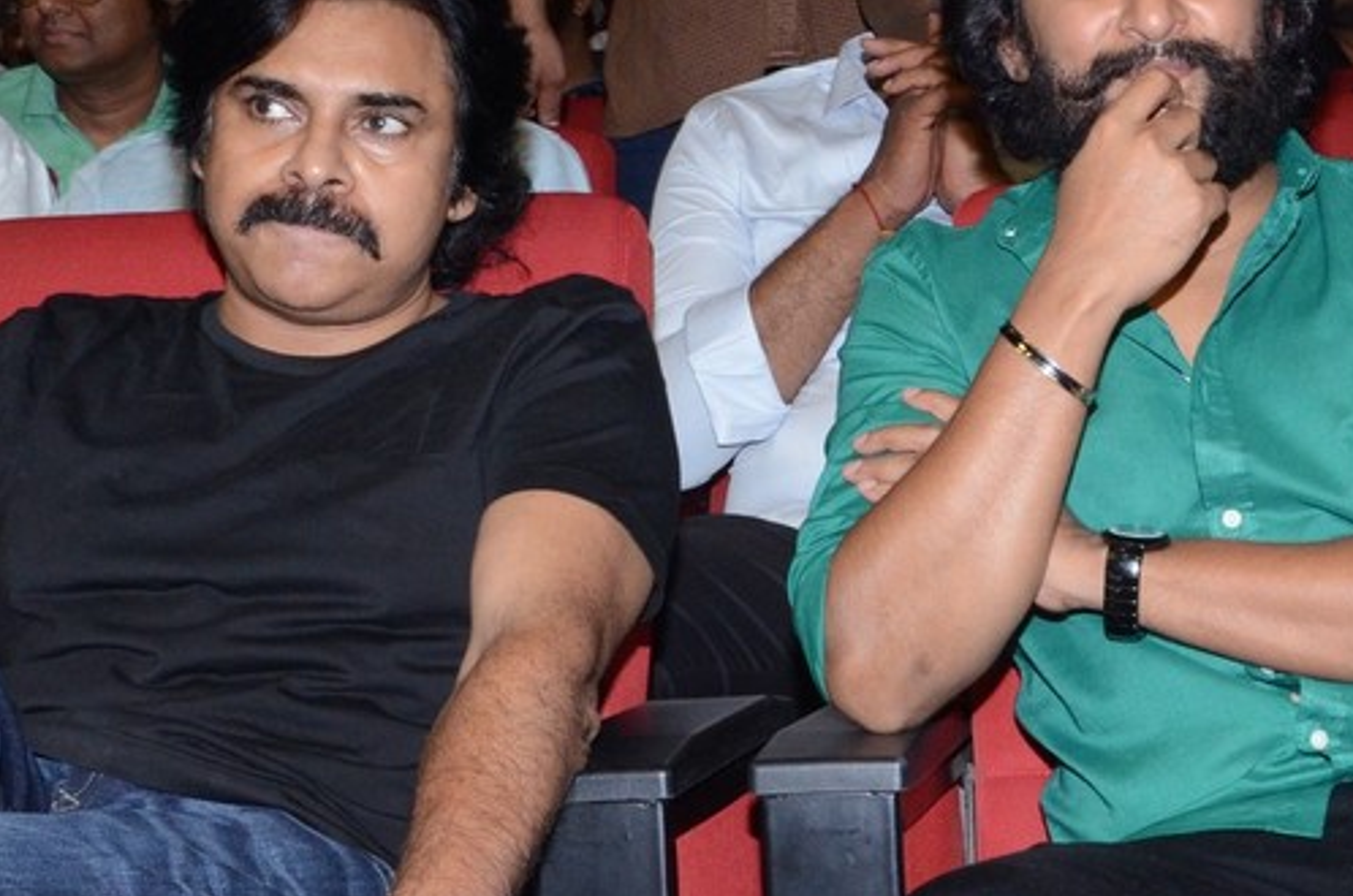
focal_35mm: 80
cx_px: 1201
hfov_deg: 24.7
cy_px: 519
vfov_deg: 17.0
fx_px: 3001
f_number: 13
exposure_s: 1/125
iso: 1250
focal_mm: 22
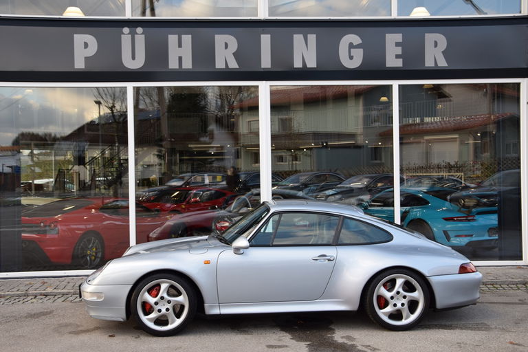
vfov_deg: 31.9
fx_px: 616
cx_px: 264
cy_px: 176
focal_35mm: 42
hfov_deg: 46.4
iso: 400
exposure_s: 1/200
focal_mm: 28
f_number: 7.1
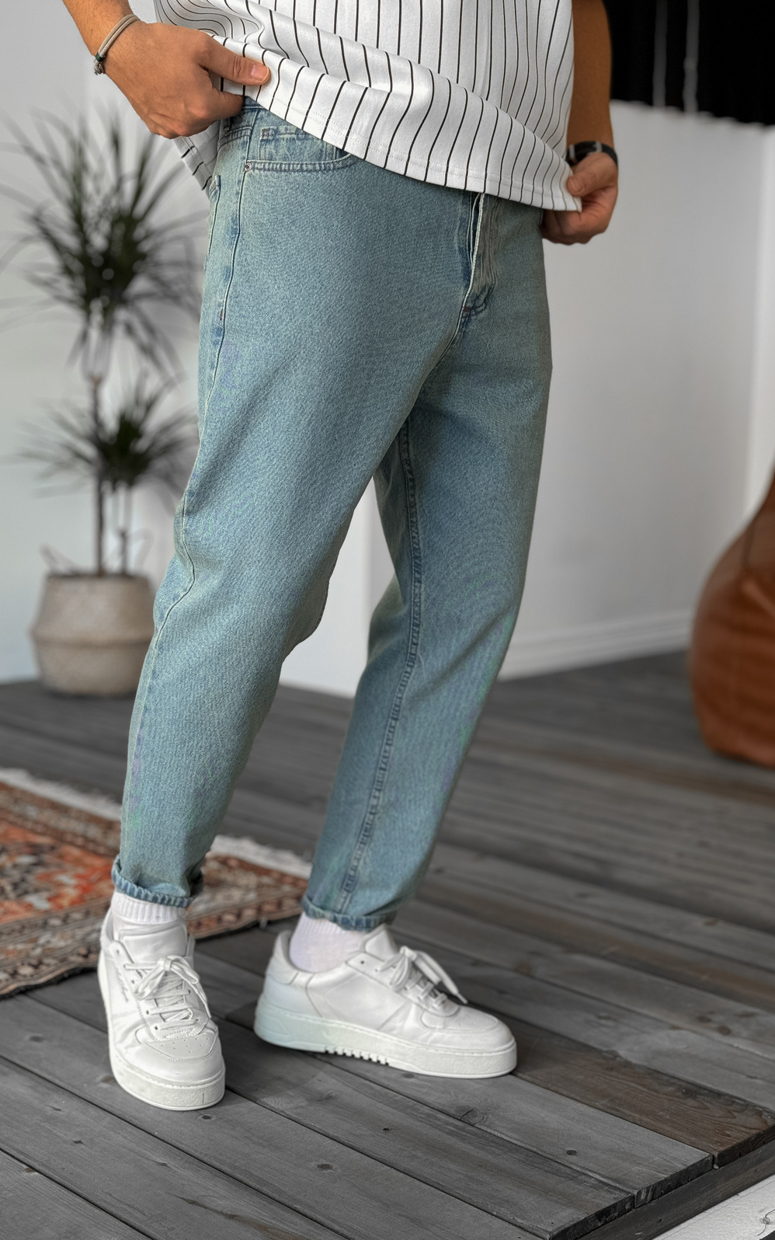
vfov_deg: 39.6
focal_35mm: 51
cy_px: 620
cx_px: 360
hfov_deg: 25.3
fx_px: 1723
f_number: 1.8
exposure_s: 1/75
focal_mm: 6.86
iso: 100
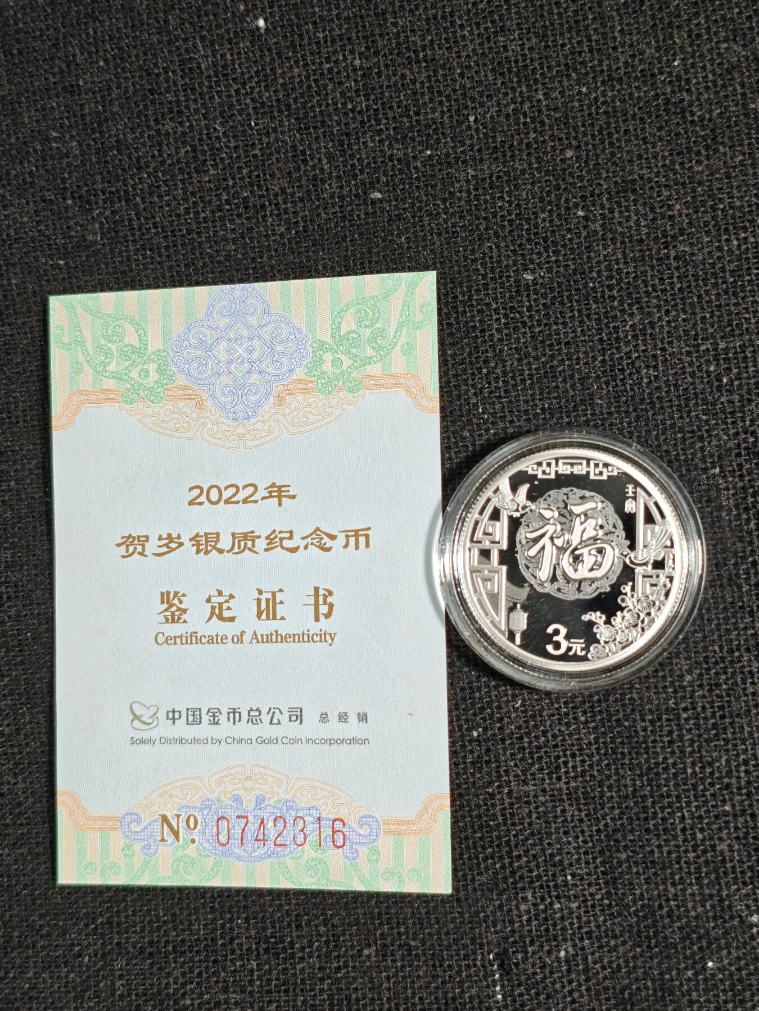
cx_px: 380
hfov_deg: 27.5
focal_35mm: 53
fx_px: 1549
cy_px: 506
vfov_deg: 36.2
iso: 50
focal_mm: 4.94
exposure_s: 1/260
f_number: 1.5
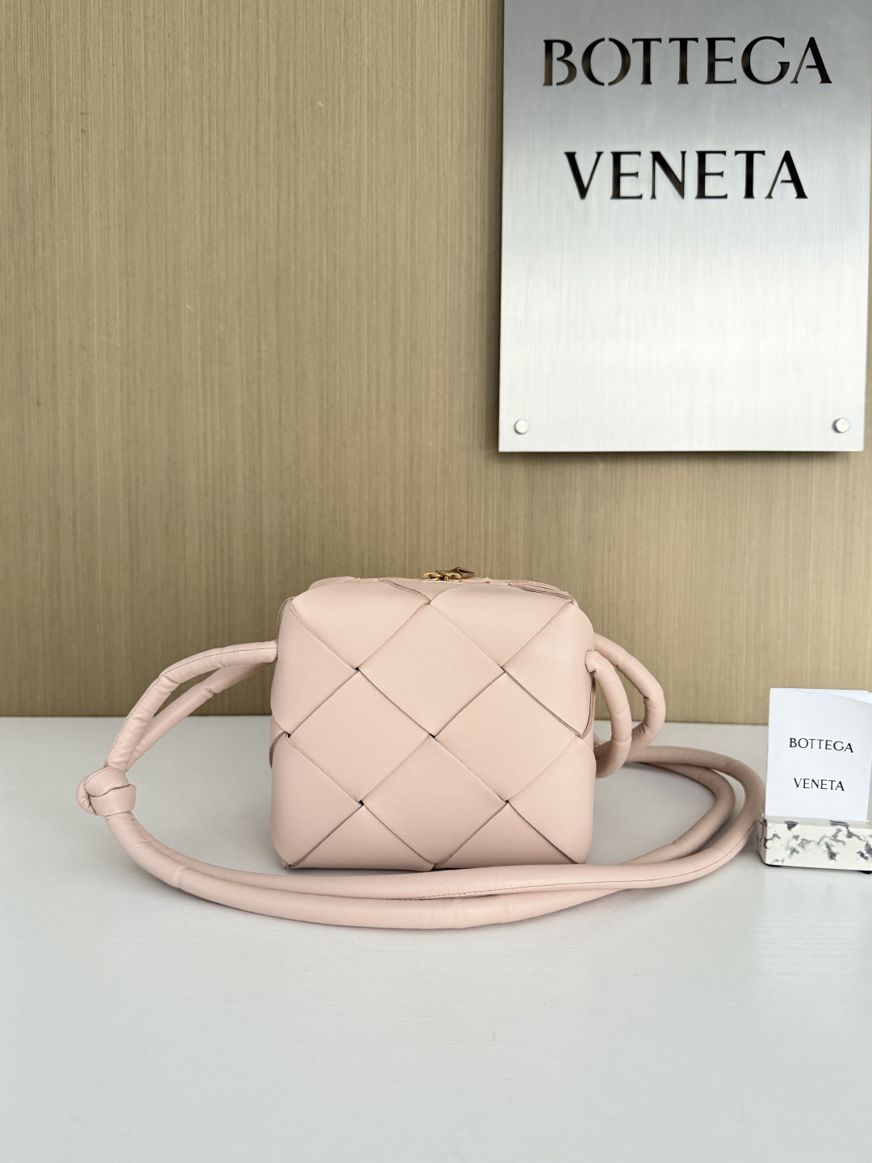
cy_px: 582
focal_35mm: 24
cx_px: 436
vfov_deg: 71.6
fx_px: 806
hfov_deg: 56.8
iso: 320
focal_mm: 6.76
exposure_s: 1/60
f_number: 1.78
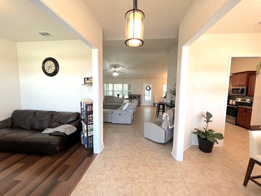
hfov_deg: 106.2
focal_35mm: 13
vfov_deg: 89.9
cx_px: 130
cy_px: 98
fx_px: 98
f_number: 1.8
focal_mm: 1.57
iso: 250
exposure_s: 1/120
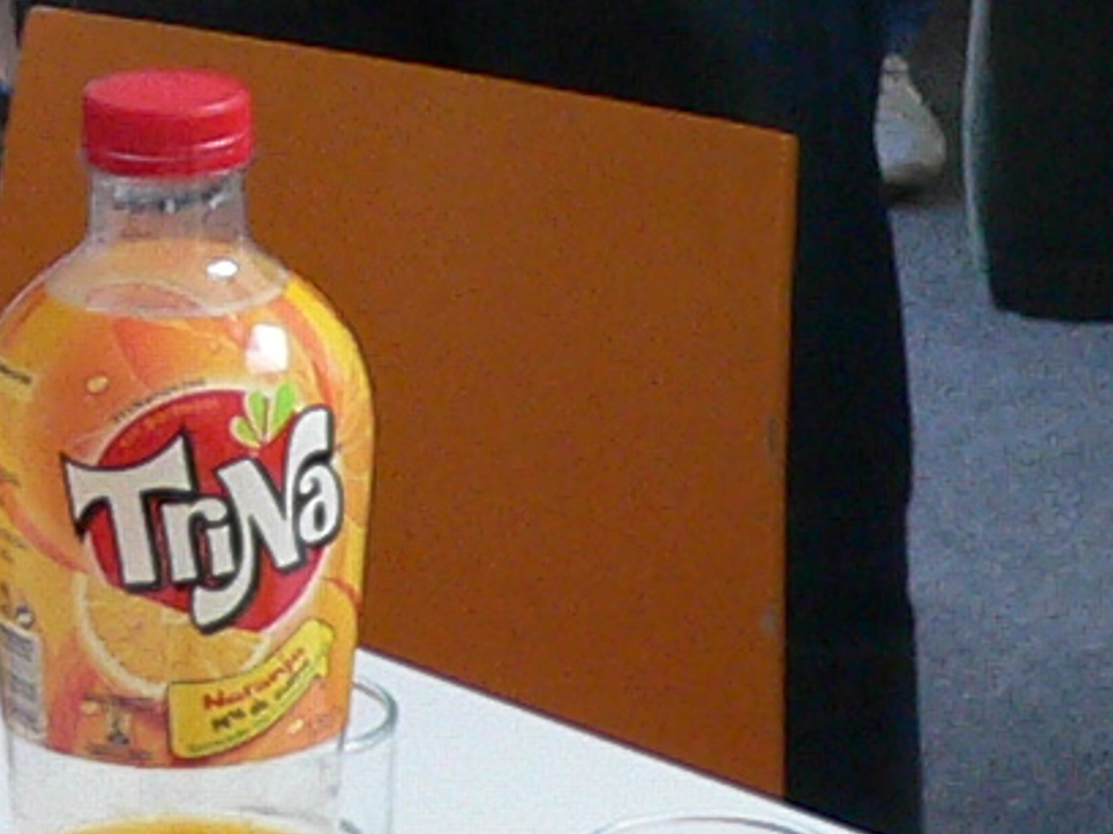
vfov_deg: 6.4
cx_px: 251
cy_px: -910
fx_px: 7267
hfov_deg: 8.7
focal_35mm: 226
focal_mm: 6
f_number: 2.8
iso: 150
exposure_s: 1/60
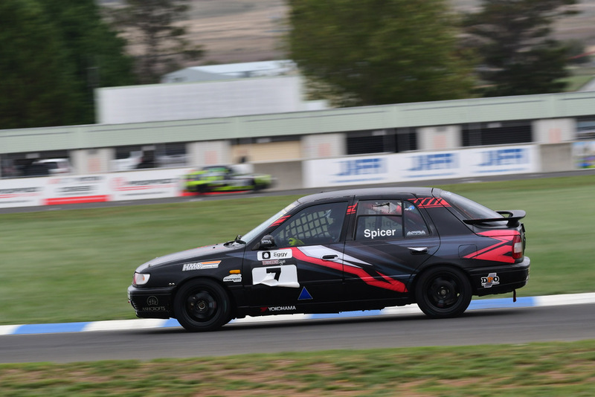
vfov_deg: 4.2
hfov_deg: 6.2
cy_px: 198
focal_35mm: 330
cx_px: 298
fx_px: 5456
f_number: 10
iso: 320
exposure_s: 1/250
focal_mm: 220
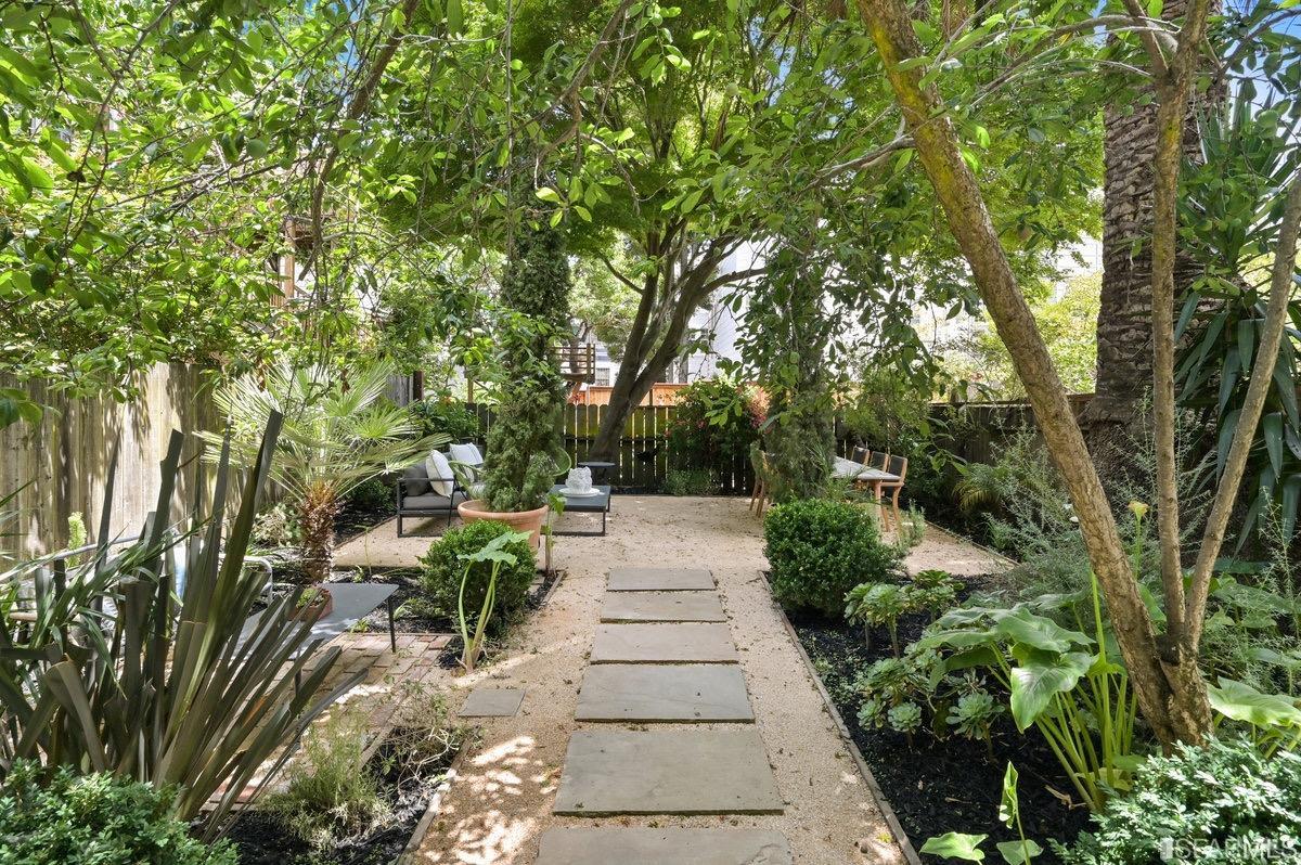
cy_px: 432
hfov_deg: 91.7
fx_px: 632
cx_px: 650
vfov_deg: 68.8
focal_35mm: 18
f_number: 11
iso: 400
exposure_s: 1/125
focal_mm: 17.5
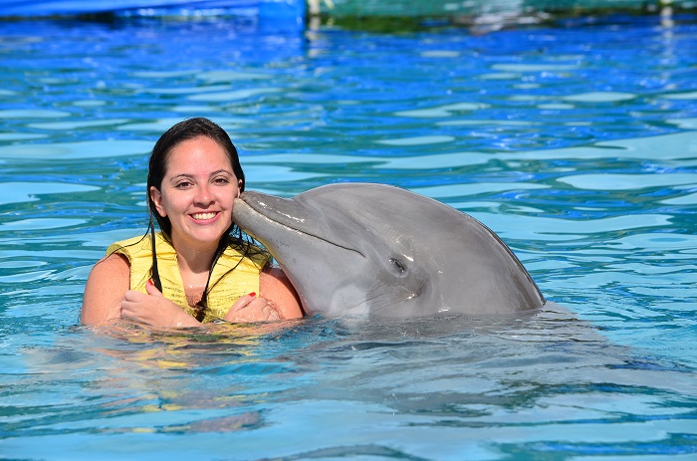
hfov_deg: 11.8
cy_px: 230
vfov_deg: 7.8
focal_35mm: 174
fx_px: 3360
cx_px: 348
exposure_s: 1/1000
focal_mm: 116
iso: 320
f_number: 7.1
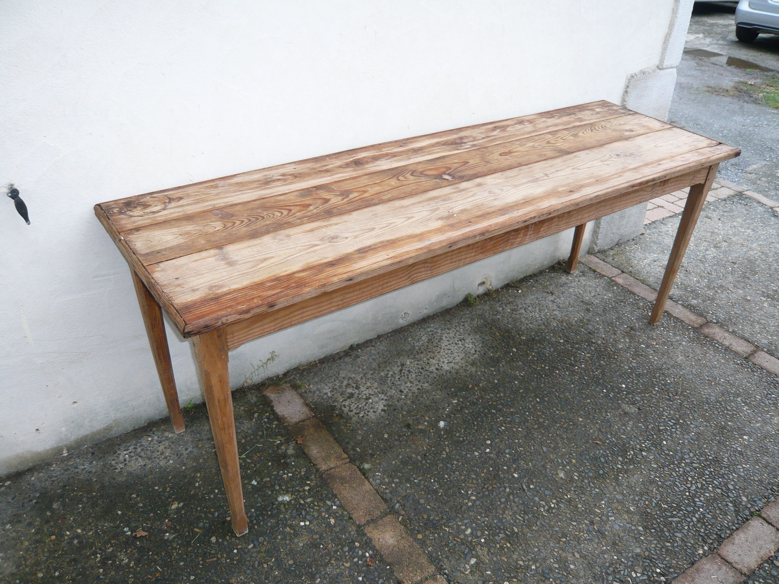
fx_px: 630
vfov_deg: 49.7
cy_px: 292
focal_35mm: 28
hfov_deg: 63.4
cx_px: 390
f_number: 2.8
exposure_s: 1/160
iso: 100
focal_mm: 4.6
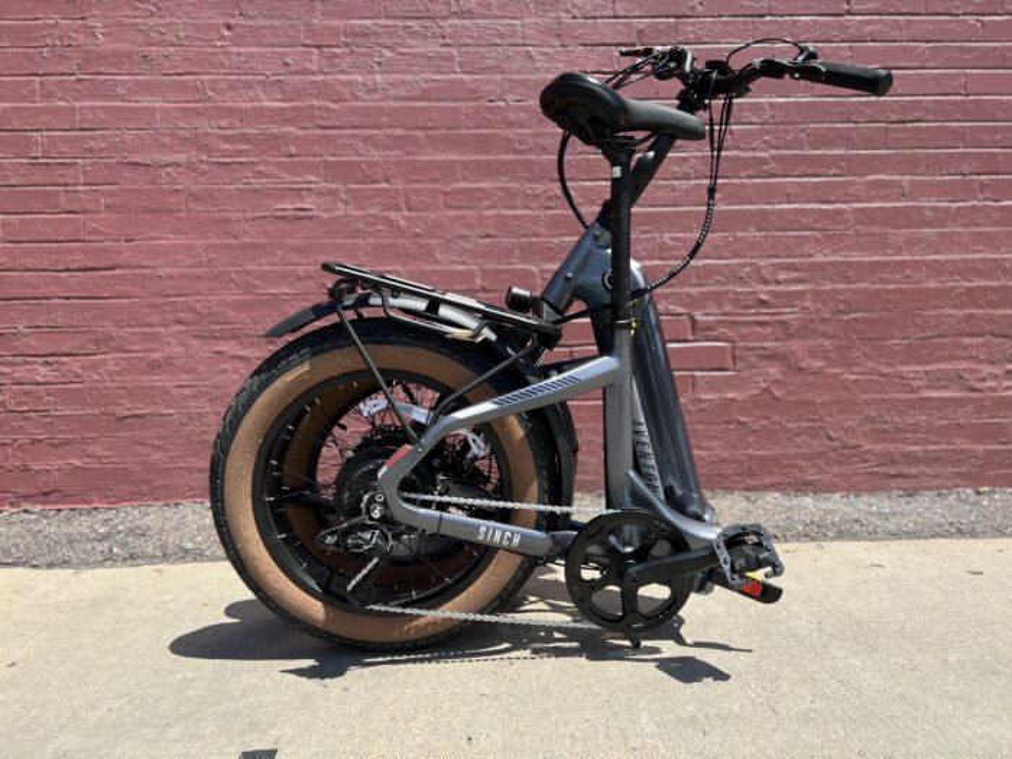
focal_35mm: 26
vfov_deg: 53.1
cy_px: 380
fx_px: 760
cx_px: 506
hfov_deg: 67.3
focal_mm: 5.7
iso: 50
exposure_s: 1/2353
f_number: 1.5
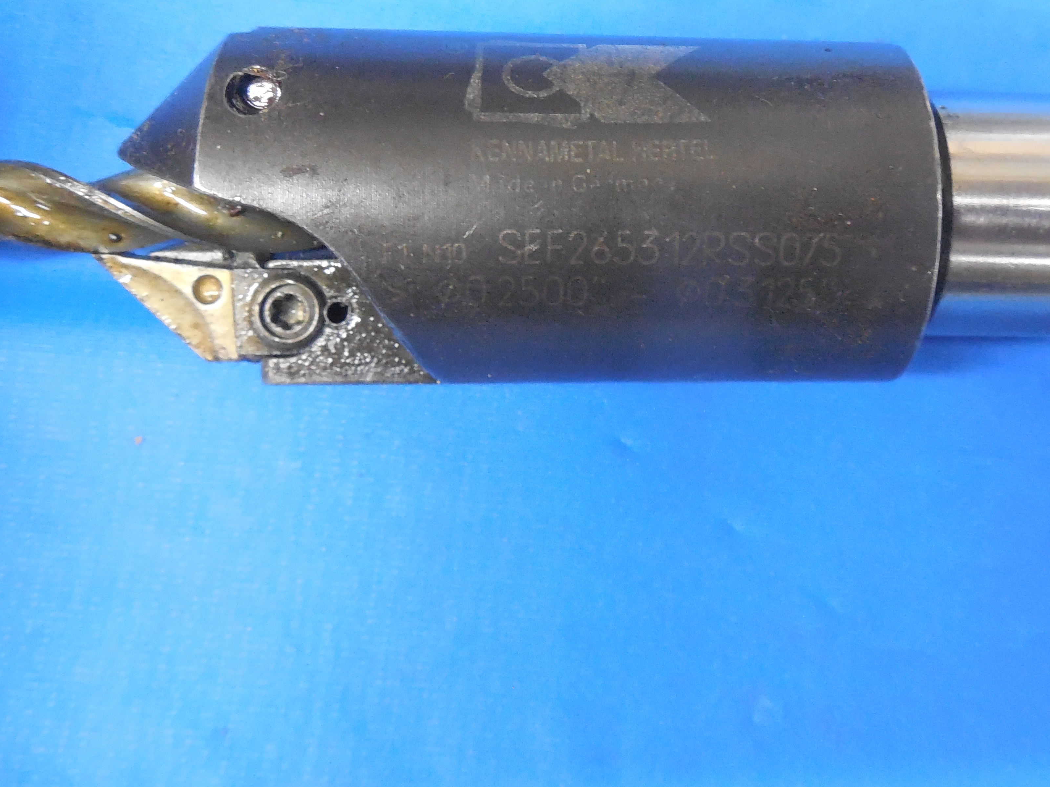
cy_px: 222
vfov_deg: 38.9
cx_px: 659
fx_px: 1092
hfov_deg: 50.8
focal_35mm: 36
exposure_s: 1/15
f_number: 3.3
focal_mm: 4.5
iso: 800
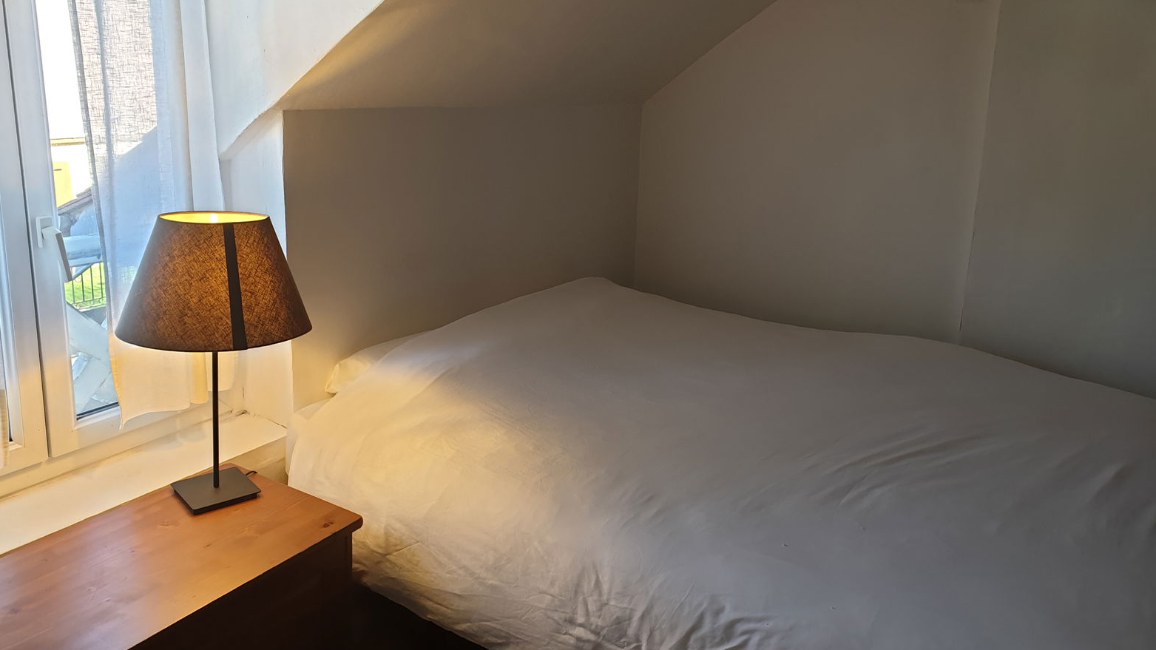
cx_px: 578
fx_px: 889
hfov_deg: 66.1
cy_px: 232
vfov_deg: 39.8
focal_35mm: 29
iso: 64
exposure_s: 1/50
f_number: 2.4
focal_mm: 4.3
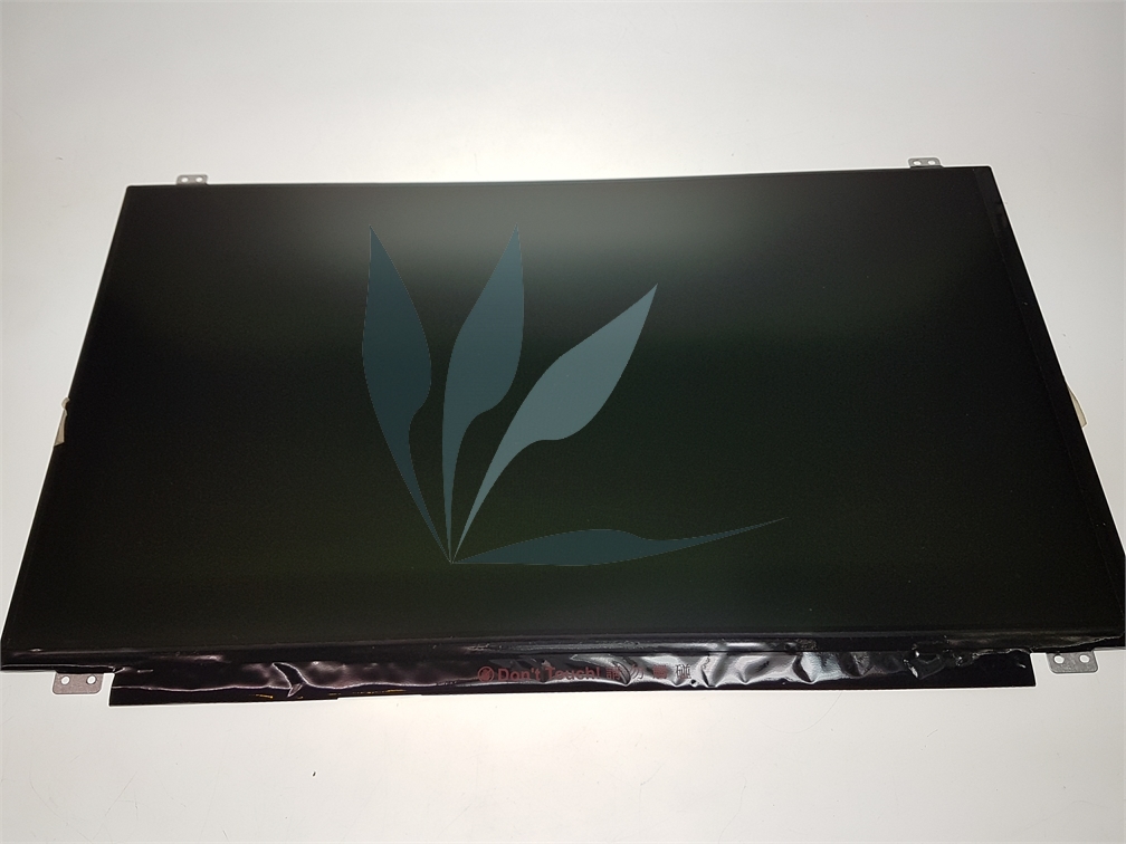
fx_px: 846
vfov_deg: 53.1
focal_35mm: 26
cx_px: 563
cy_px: 422
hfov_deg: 67.3
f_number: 1.7
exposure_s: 1/202
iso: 40
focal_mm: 4.2
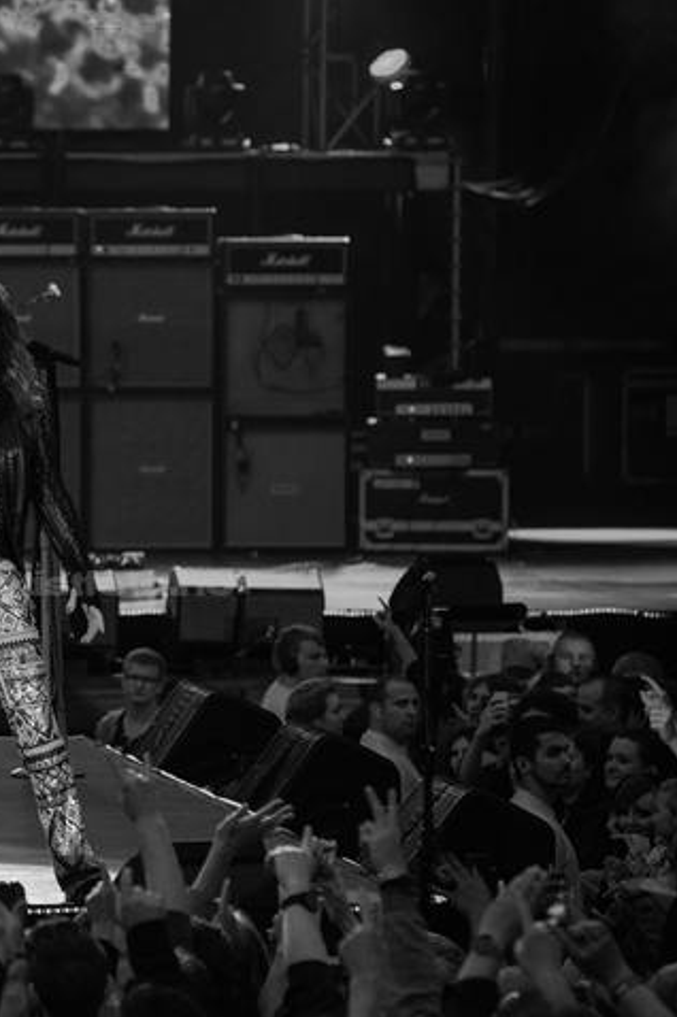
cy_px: 507
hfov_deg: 4.9
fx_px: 7881
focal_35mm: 279
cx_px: -66
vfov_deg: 7.4
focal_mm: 185
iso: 1250
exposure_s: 1/400
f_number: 5.6
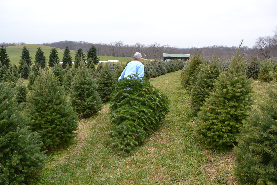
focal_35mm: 27
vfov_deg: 47.9
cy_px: 92
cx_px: 138
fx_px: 208
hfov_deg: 67.4
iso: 320
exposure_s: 1/125
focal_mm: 18
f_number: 5.6
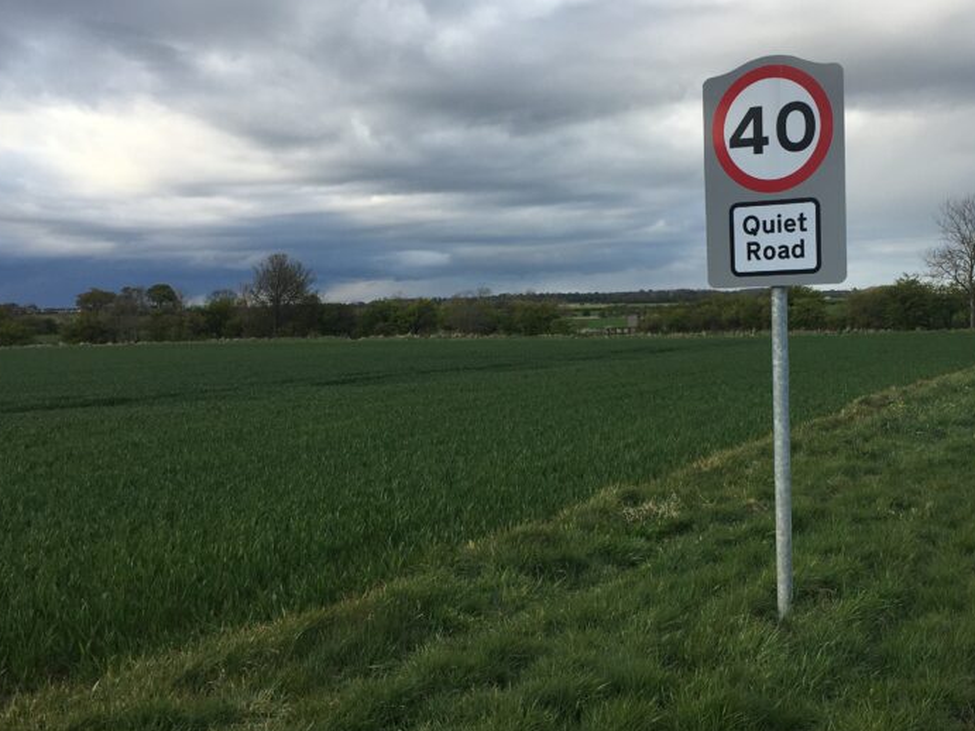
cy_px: 361
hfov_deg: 43.4
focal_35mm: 43
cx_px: 634
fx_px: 1211
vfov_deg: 33.6
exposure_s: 1/516
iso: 25
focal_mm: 4.15
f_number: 2.2
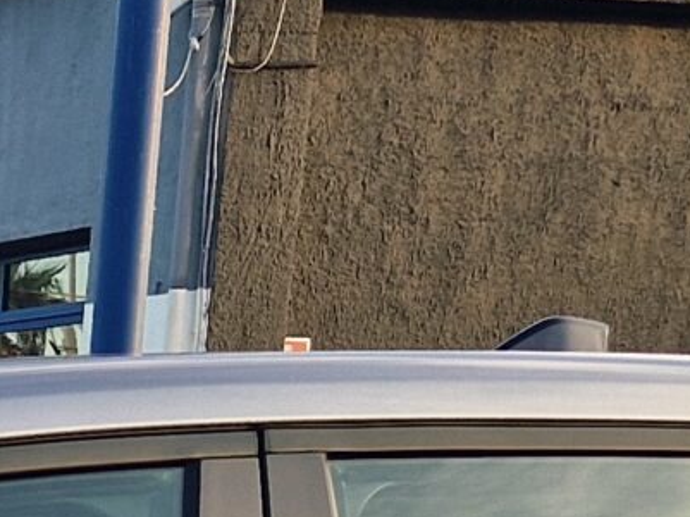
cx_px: -609
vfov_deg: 8.5
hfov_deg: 12.2
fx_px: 2928
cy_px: 1548
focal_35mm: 147
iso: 50
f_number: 1.8
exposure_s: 1/219
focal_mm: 5.4
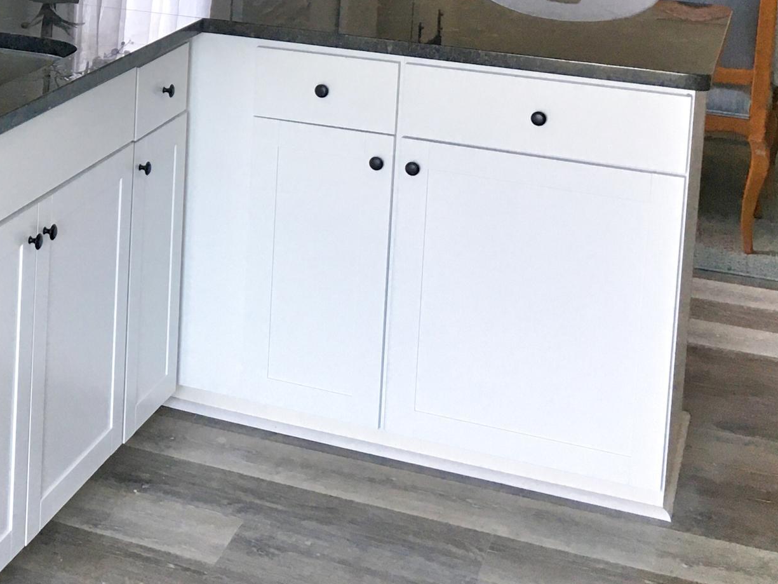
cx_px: 0
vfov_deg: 19.7
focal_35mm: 71
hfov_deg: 26.0
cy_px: -82
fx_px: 1596
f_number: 2.2
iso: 32
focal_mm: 4.15
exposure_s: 1/30
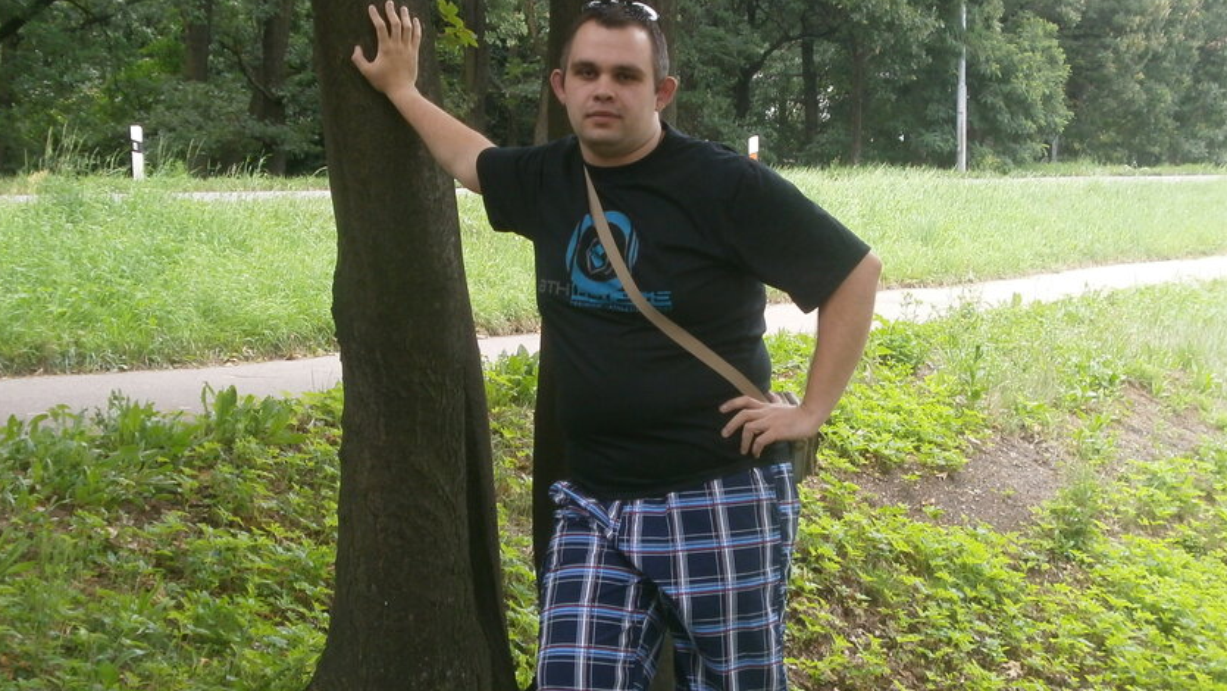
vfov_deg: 16.8
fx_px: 2343
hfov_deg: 29.3
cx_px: 677
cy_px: 365
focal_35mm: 72
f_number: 3.8
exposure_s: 1/80
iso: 100
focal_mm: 8.1
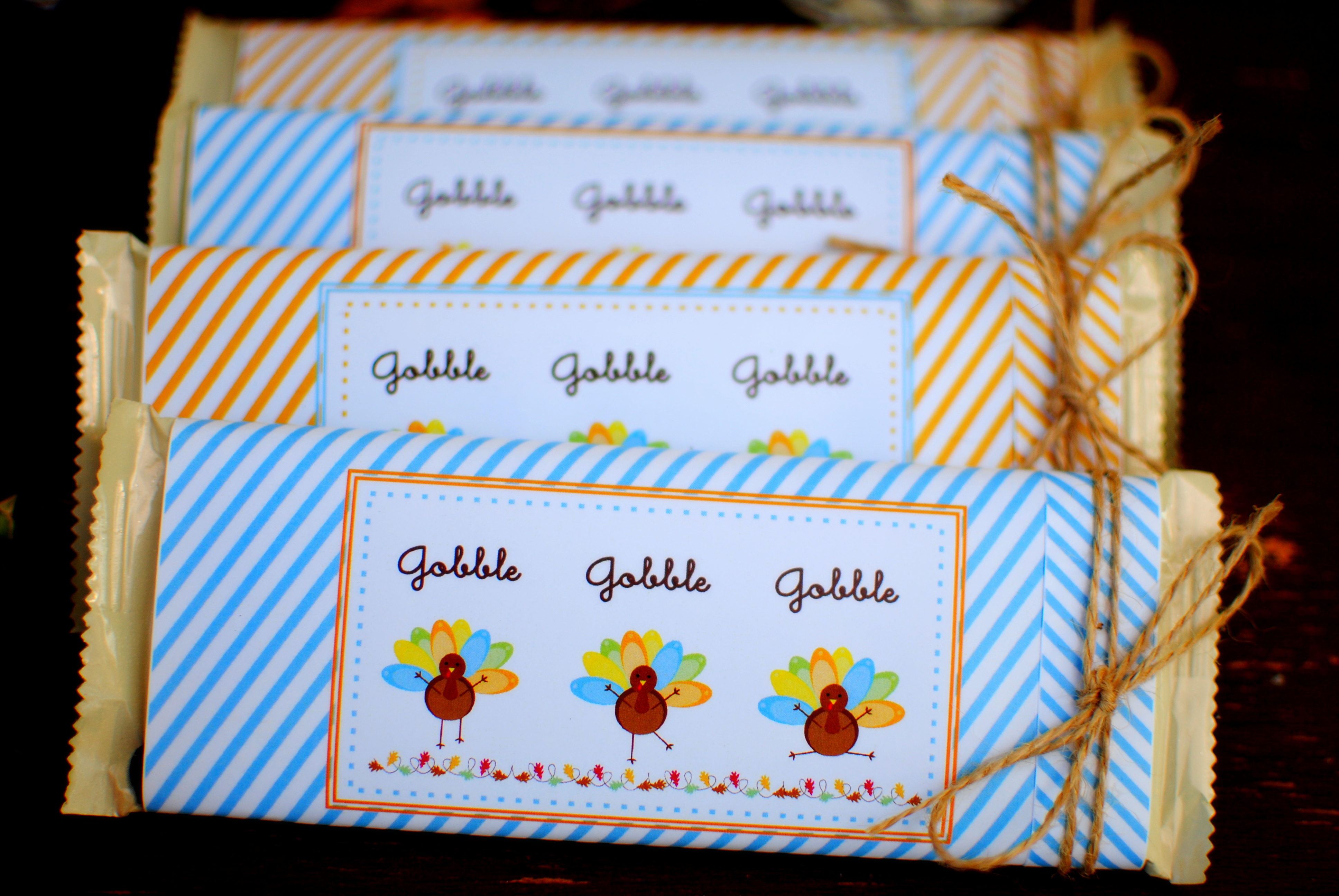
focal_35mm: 52
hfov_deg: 37.8
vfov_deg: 25.8
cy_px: 448
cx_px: 670
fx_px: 1955
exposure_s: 1/2000
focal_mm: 35
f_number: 1.8
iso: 100
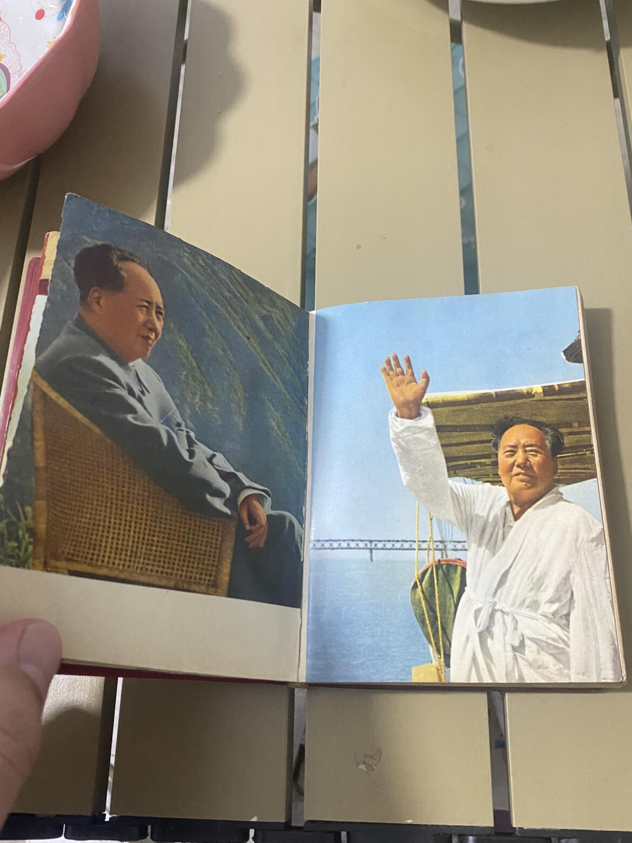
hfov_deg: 46.8
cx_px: 304
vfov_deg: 59.9
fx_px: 730
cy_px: 460
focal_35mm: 30
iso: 320
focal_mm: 4.25
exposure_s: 1/50
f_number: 1.8
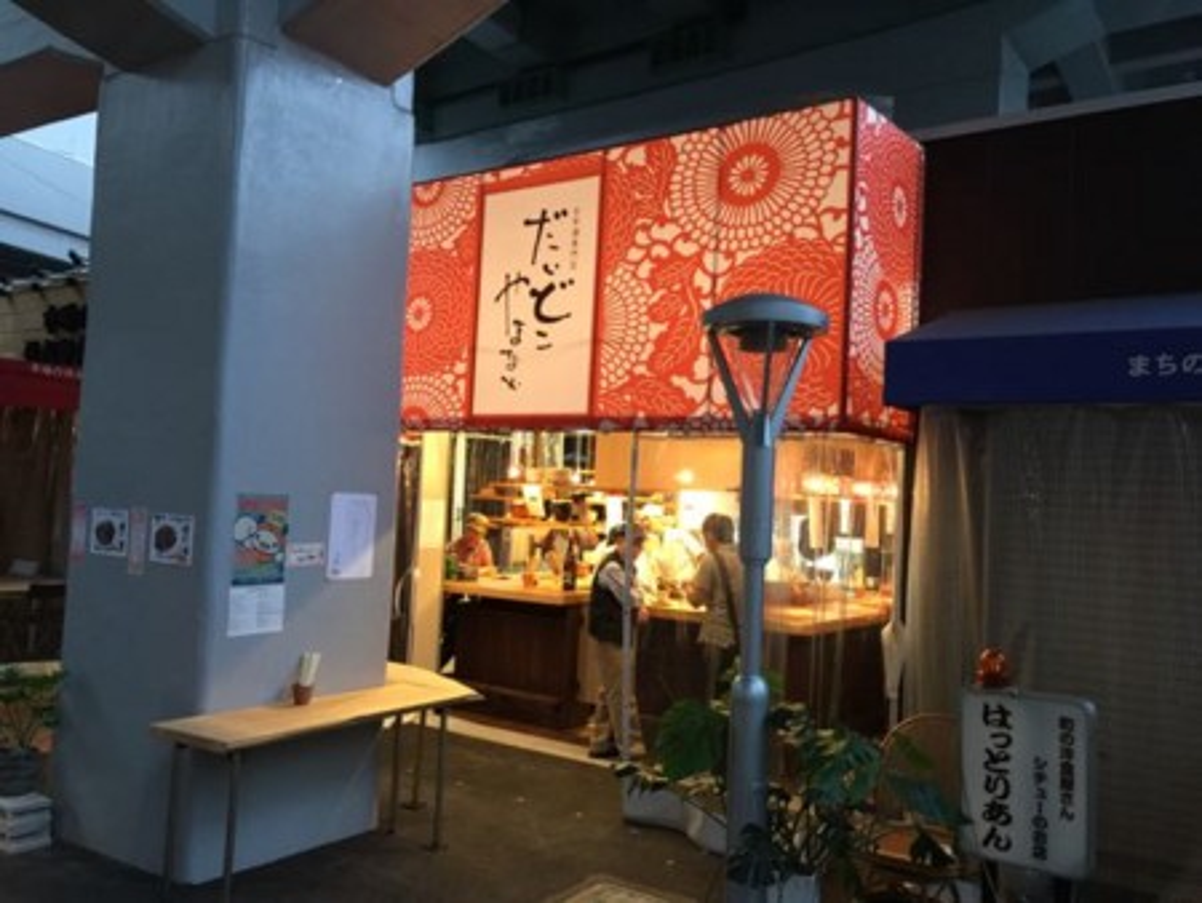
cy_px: 452
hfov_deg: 61.6
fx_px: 1008
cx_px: 601
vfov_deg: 48.3
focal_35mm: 29
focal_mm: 4.15
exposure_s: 1/15
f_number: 2.2
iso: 80
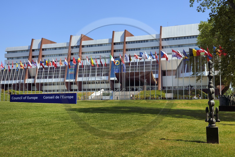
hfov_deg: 43.6
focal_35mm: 45
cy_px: 78
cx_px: 118
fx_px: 294
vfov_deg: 29.8
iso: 200
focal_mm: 45
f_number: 11
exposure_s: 1/250
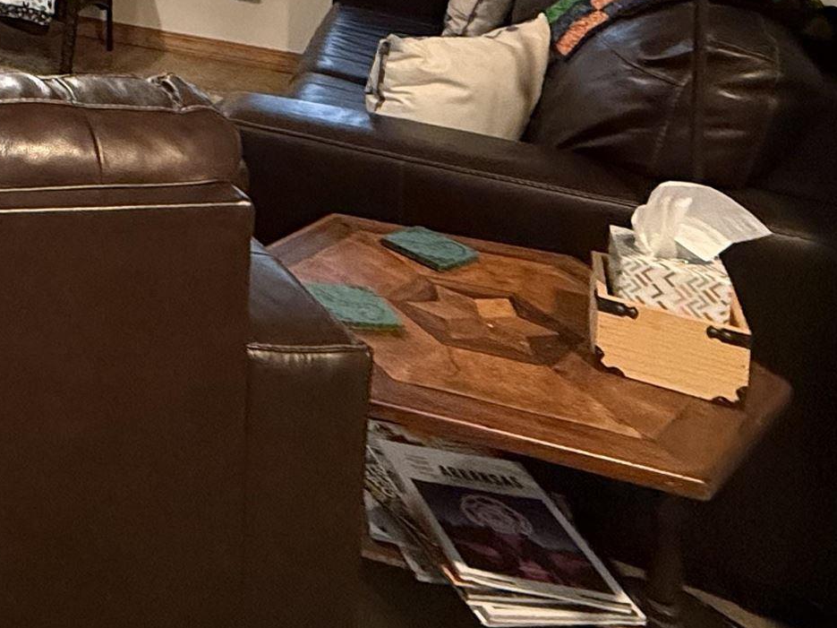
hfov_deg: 31.5
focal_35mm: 46
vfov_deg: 26.0
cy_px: -227
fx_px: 1112
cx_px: -257
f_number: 2.2
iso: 640
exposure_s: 1/60
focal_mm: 2.22
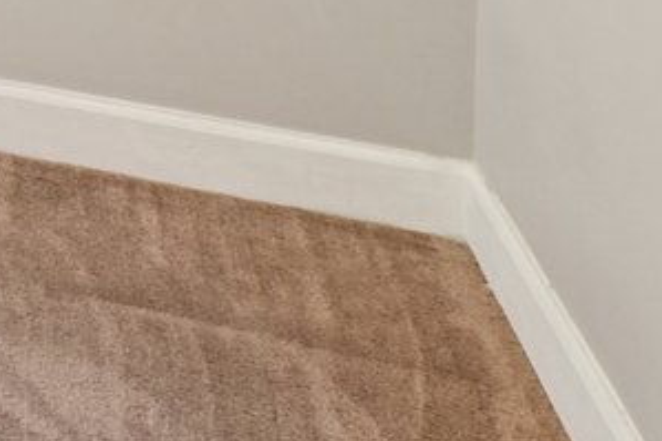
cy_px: -667
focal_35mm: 96
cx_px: -1056
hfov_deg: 13.3
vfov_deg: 11.4
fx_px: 1764
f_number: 9
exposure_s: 1/2
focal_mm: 14
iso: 200
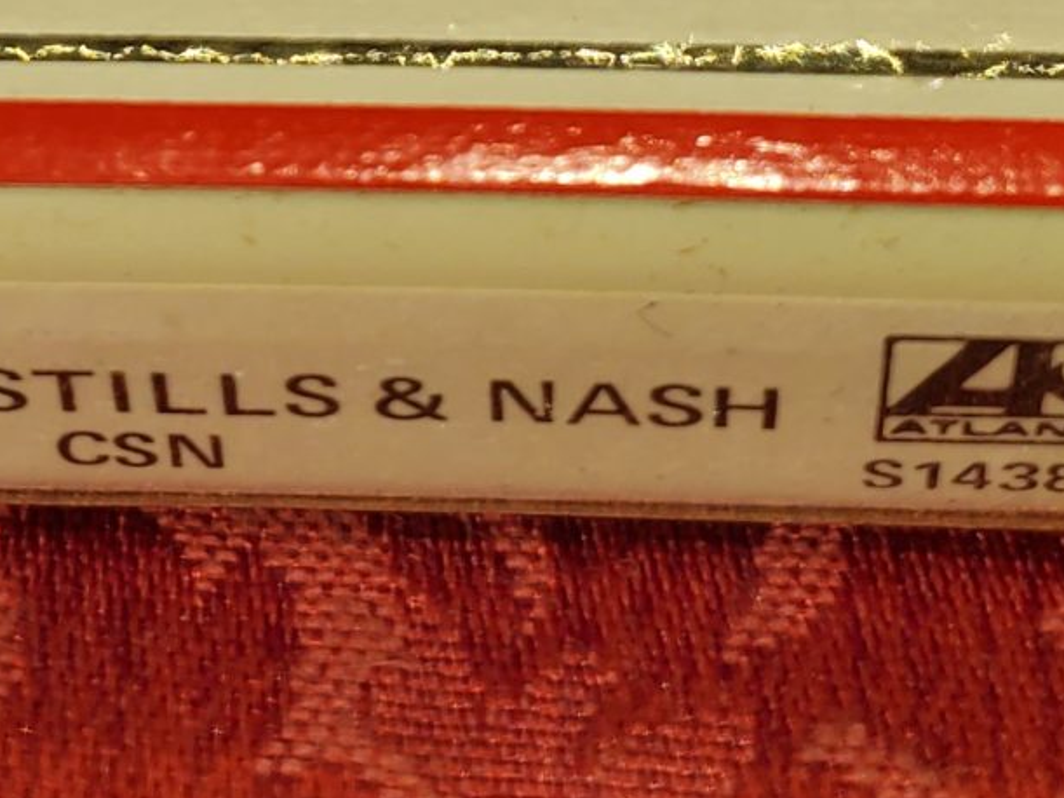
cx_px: 291
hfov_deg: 18.0
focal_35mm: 109
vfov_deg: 12.8
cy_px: -450
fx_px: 3350
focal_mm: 4.3
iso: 50
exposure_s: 1/268
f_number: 1.5
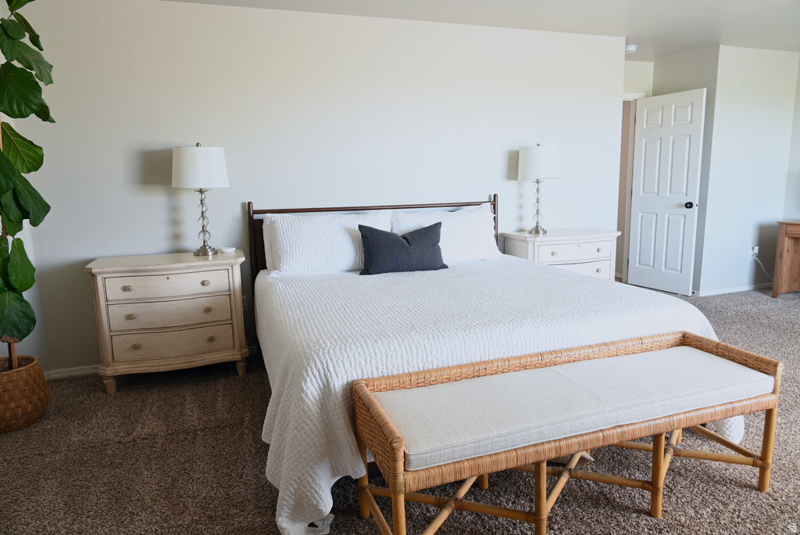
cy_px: 268
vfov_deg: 53.2
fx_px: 534
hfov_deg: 73.7
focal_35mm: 24
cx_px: 400
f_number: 9
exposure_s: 1.6
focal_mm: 24
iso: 100
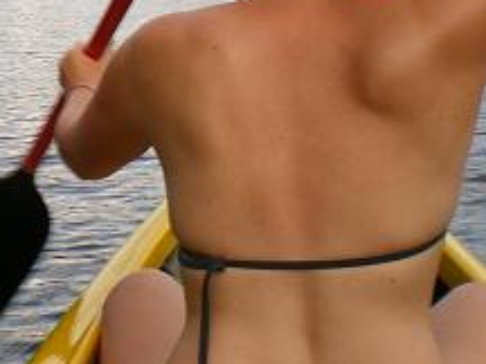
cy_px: 135
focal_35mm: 93
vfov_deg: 15.9
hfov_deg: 20.2
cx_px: -36
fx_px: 1306
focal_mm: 6.3
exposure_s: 1/100
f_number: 4.6
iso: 64
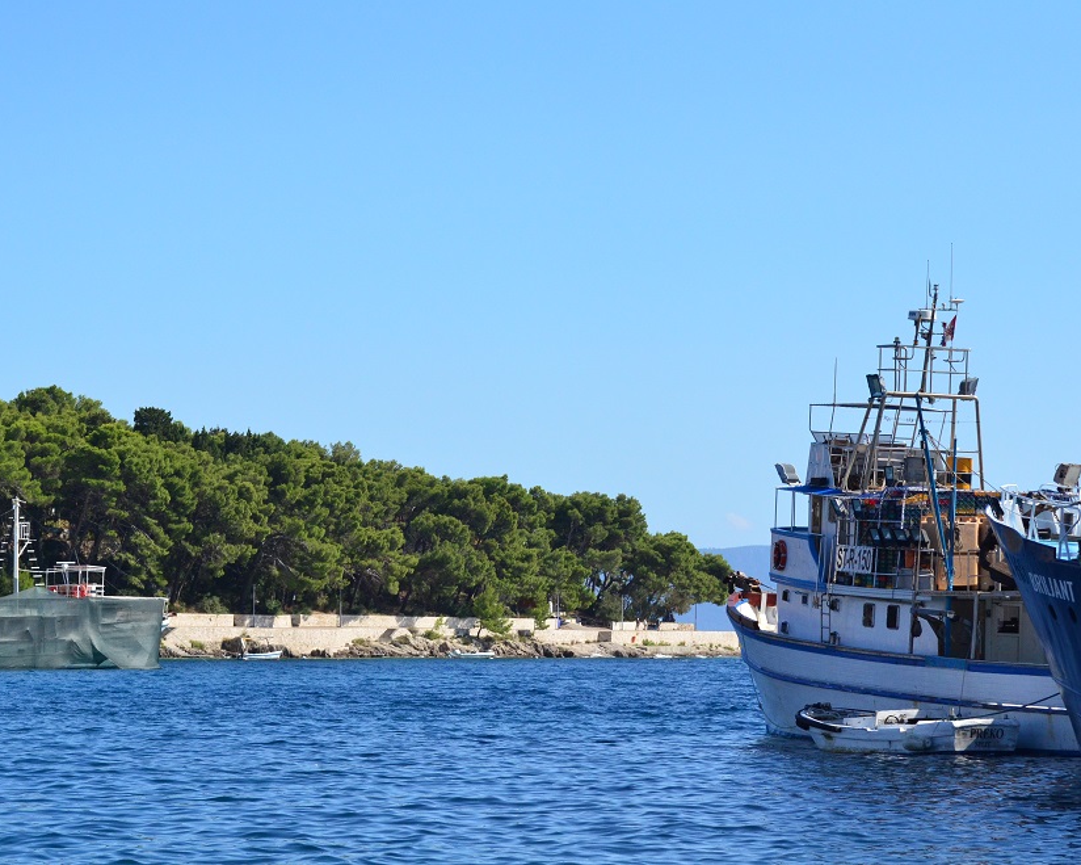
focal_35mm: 133
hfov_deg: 14.5
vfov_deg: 11.6
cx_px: 521
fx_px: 4255
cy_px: 432
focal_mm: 78
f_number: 5.6
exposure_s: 1/8000
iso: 1250
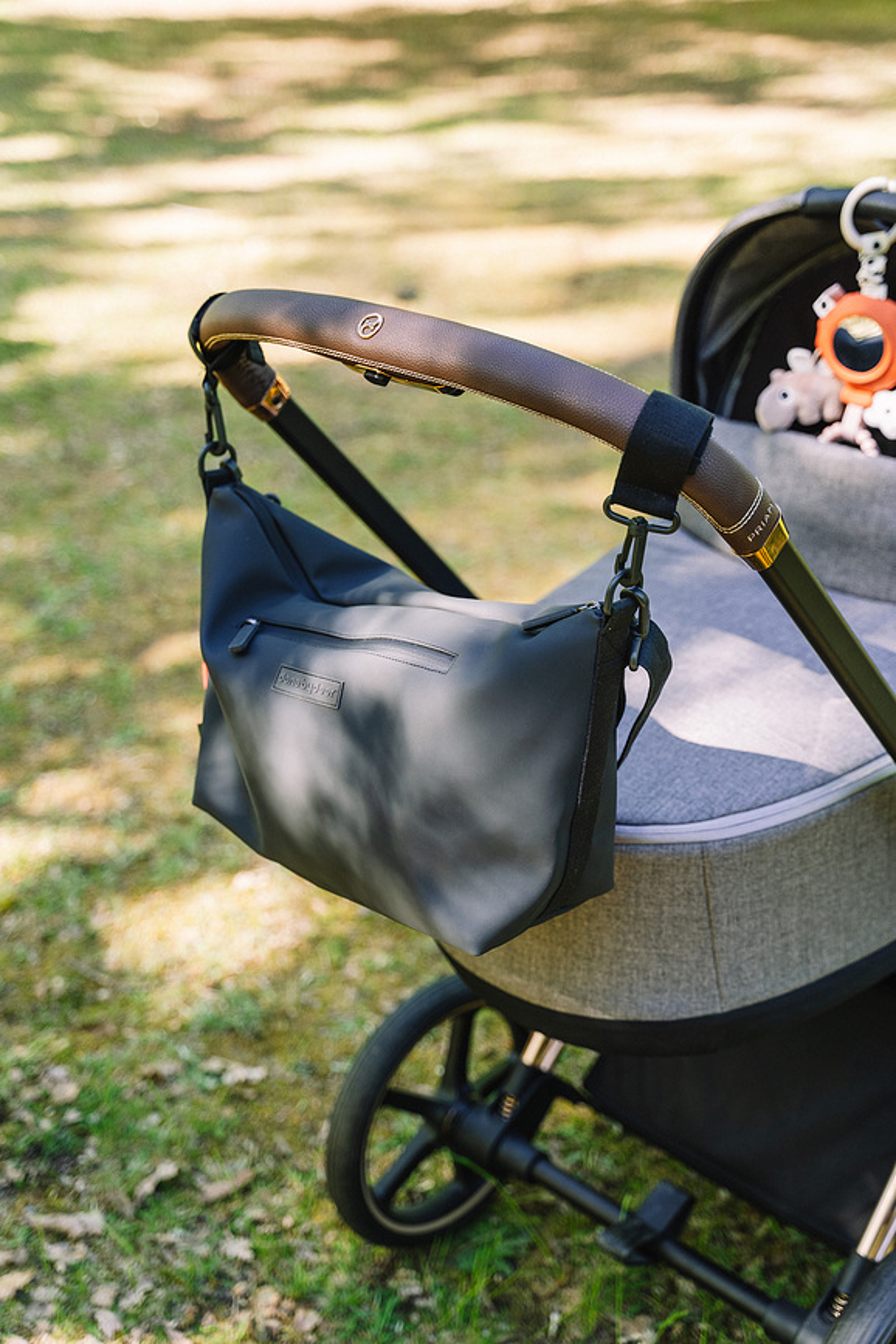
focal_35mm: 49
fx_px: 1829
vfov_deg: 40.3
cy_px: 672
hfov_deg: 27.5
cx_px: 448
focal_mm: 49
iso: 400
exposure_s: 1/500
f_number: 3.2
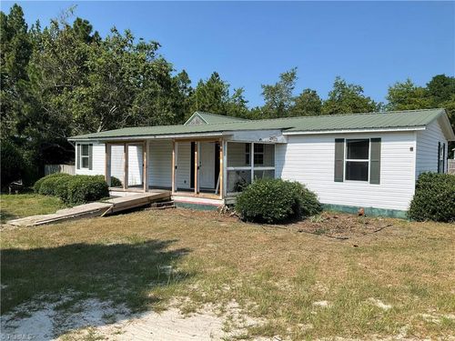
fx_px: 381
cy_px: 170
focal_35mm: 29
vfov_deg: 48.2
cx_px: 228
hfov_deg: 61.7
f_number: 1.8
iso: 25
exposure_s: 1/2058
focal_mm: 3
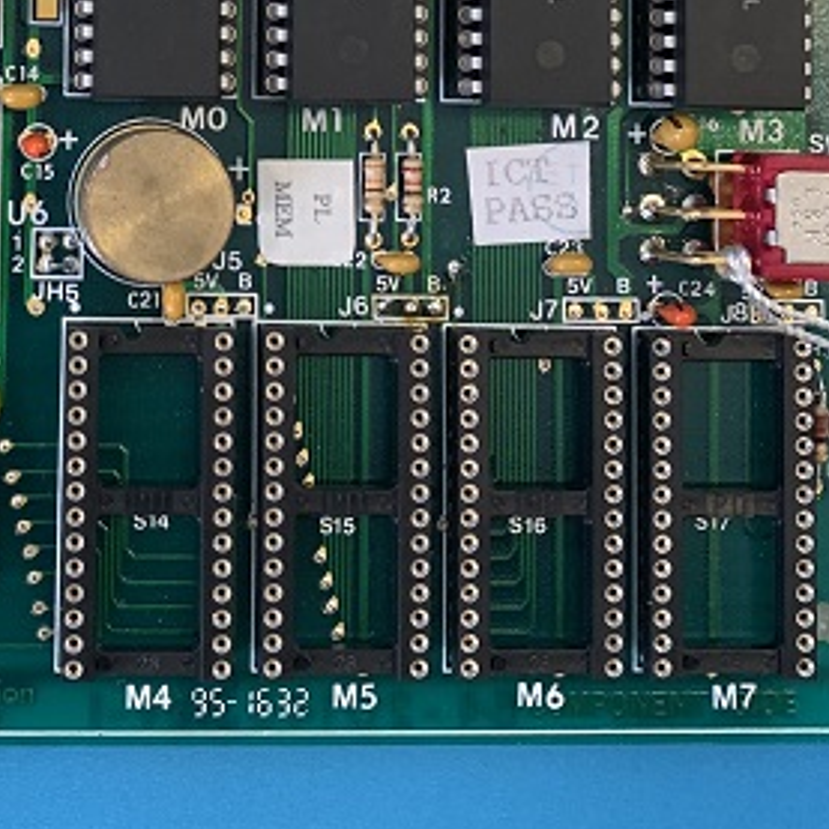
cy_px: -1
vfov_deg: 24.5
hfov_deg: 25.1
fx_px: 1815
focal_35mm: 67
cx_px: 124
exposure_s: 1/50
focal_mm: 4.25
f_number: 1.8
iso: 250
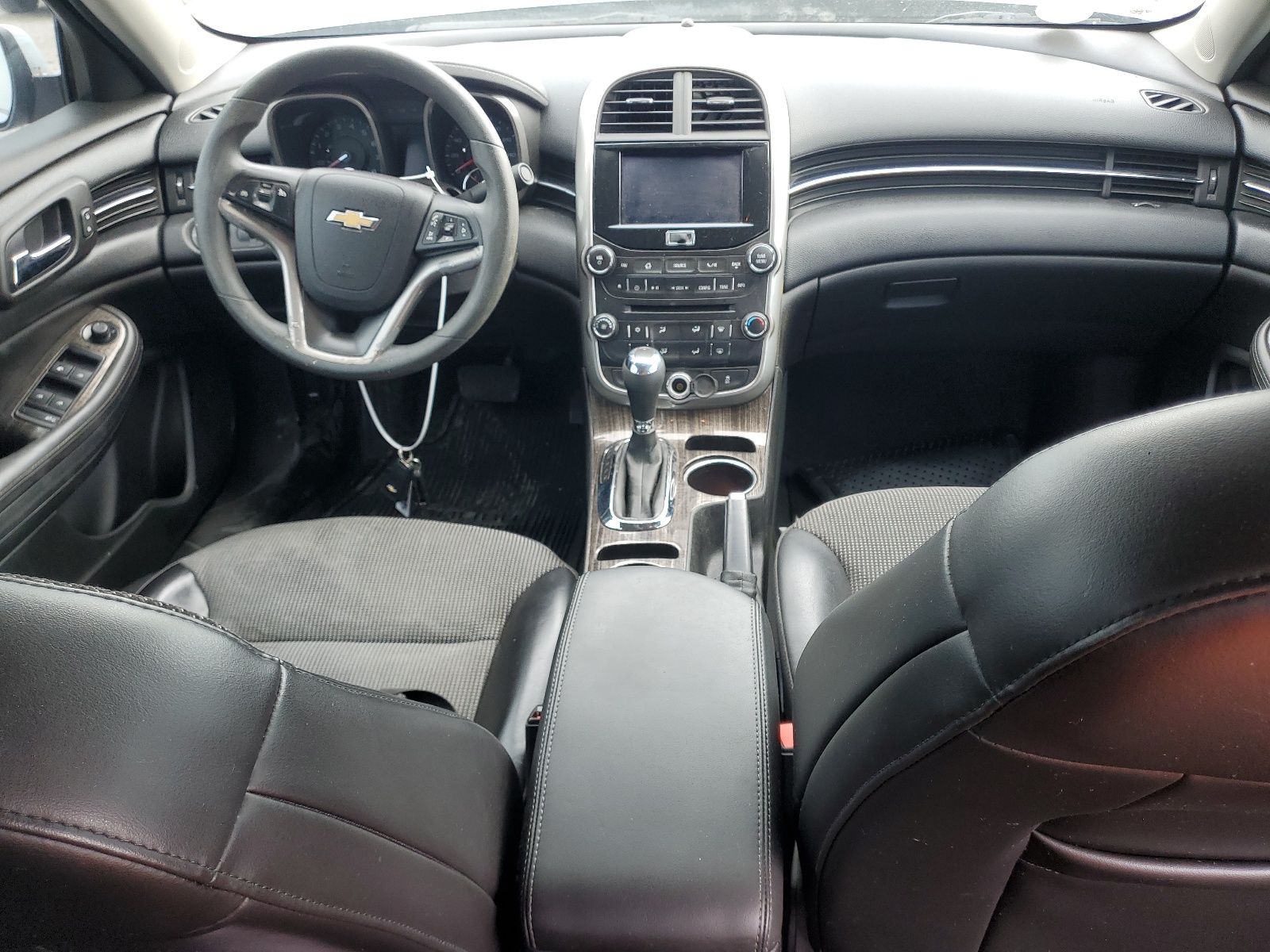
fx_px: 954
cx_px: 635
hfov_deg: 67.3
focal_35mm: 26
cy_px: 476
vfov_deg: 53.1
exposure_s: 1/120
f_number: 1.5
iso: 51
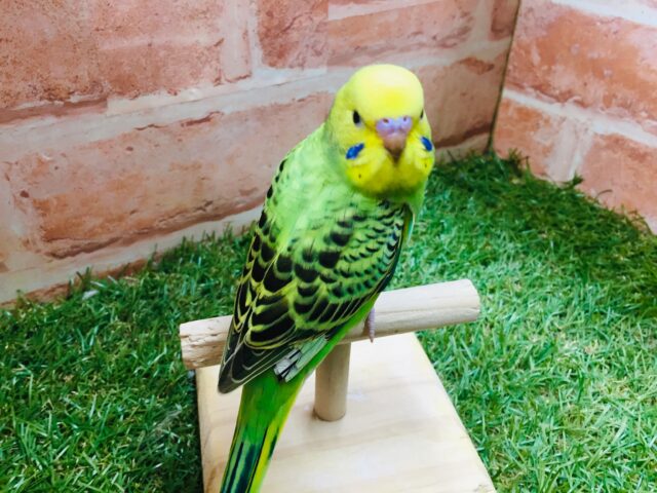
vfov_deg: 48.2
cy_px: 246
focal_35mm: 29
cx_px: 328
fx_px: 550
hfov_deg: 61.7
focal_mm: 4.15
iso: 80
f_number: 2.2
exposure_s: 1/30
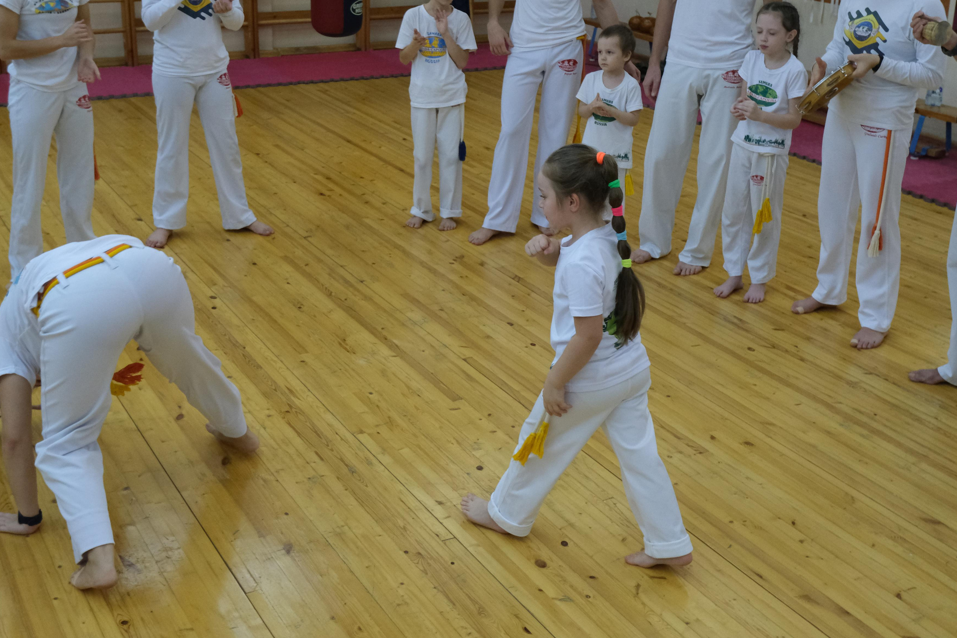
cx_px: 431
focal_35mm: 48
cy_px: 269
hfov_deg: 41.1
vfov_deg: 28.0
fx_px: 1276
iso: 3200
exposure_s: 1/320
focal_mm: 27.1
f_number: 4.4
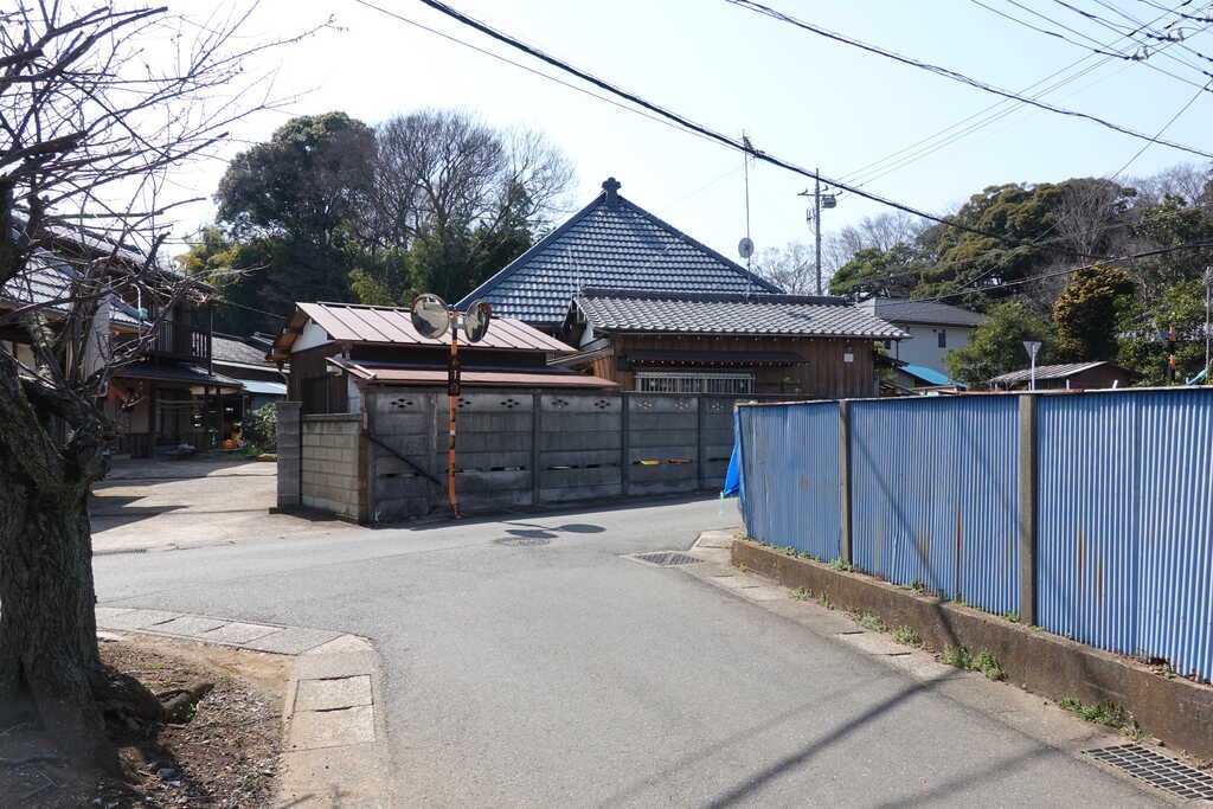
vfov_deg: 53.1
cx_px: 606
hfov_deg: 73.7
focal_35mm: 24
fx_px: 809
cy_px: 404
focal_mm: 9
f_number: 5.6
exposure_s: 1/320
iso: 125
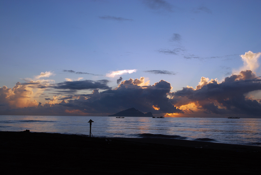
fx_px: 327
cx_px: 130
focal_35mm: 45
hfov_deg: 43.6
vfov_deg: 29.9
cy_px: 88
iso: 100
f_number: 22
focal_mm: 30
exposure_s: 1/13
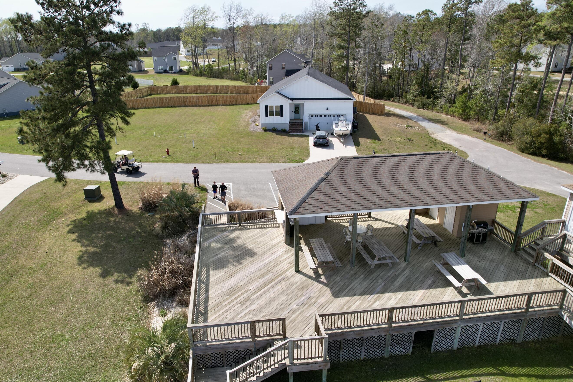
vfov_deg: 51.2
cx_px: 273
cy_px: 209
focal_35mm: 25
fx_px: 398
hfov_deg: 71.5
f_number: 2.8
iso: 100
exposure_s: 1/90
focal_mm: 8.38
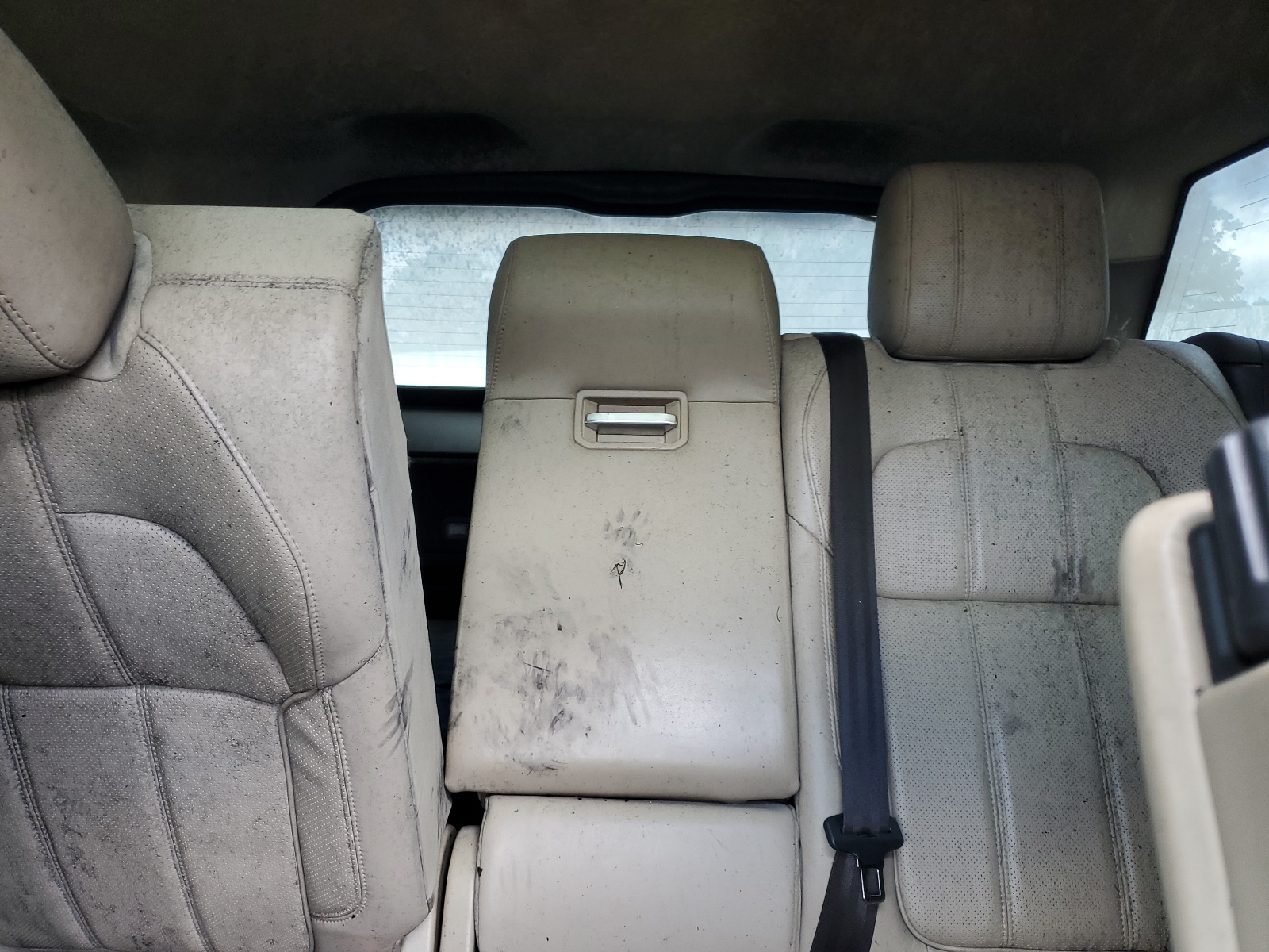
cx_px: 634
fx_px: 953
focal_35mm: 26
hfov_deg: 67.3
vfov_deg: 53.1
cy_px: 476
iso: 58
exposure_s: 1/60.2
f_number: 1.5
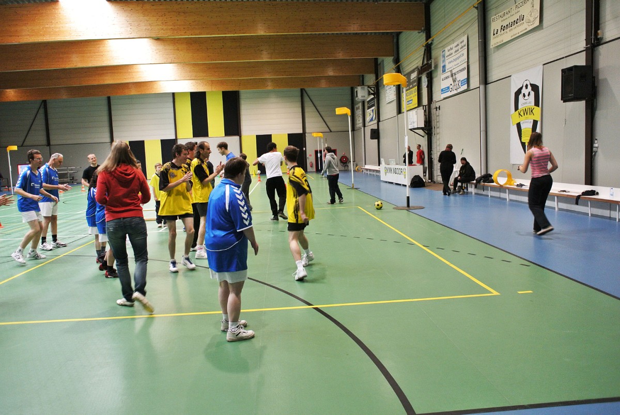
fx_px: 466
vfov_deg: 48.0
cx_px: 310
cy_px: 208
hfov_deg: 67.3
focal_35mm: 27
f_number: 2.8
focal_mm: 10
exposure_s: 1/60
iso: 360
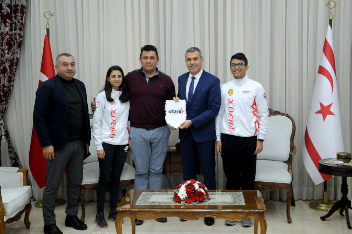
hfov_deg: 41.2
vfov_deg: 28.0
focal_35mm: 48
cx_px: 176
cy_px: 117
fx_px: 469
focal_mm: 32
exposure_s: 1/60
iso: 800
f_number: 4.2
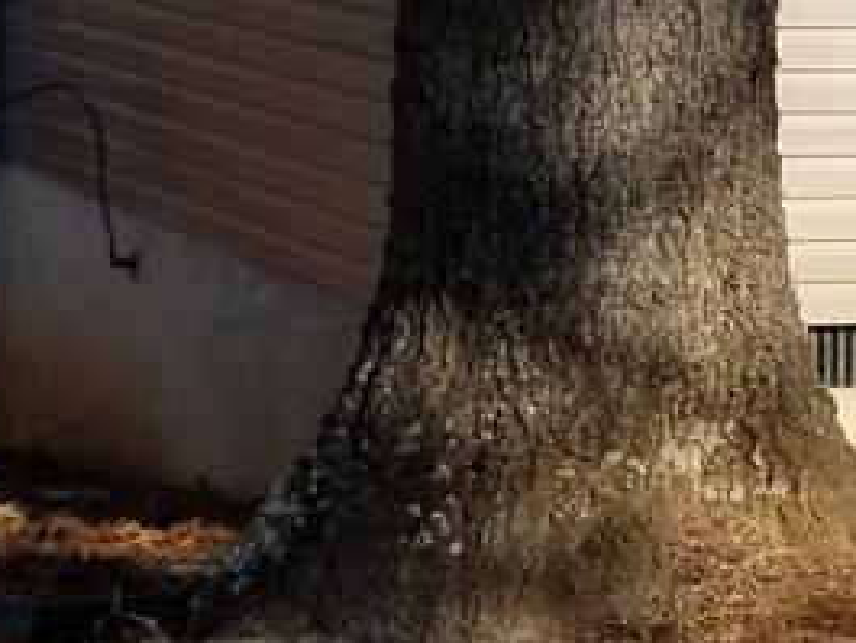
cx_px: 2177
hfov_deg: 8.8
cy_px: 284
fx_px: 4973
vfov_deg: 7.4
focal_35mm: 201
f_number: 1.7
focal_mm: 4.25
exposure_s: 1/2352
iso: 50
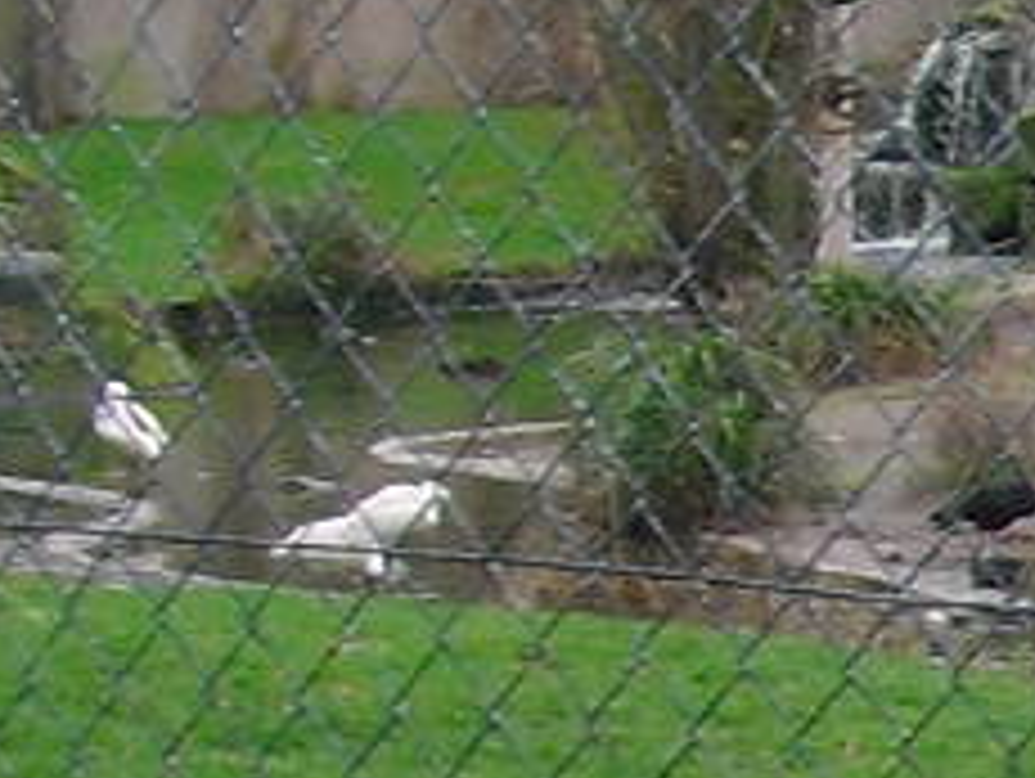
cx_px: 2934
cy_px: 1246
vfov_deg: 5.9
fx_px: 7483
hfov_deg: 7.2
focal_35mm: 250
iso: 100
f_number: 3.1
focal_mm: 6.3
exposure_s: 1/100
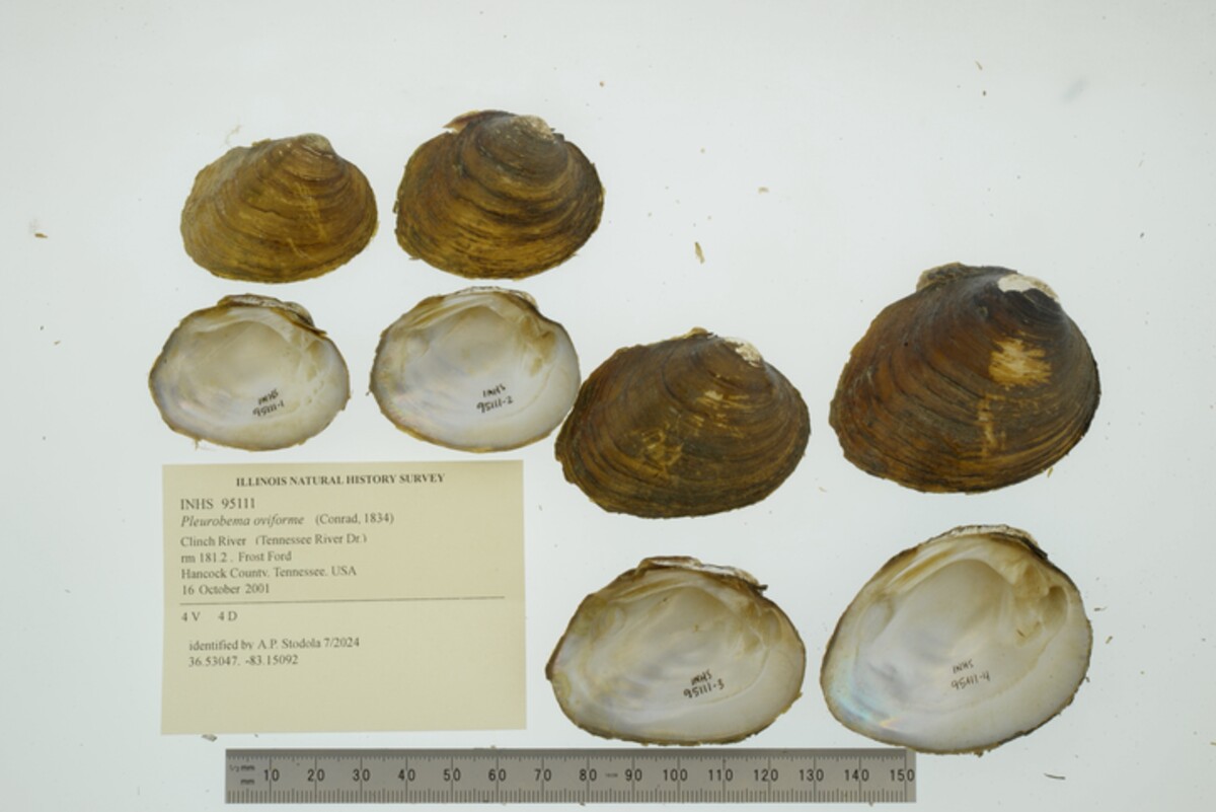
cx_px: 608
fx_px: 2027
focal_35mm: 60
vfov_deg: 22.6
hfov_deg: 33.4
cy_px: 406
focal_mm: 60
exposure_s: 1/10
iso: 100
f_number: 32
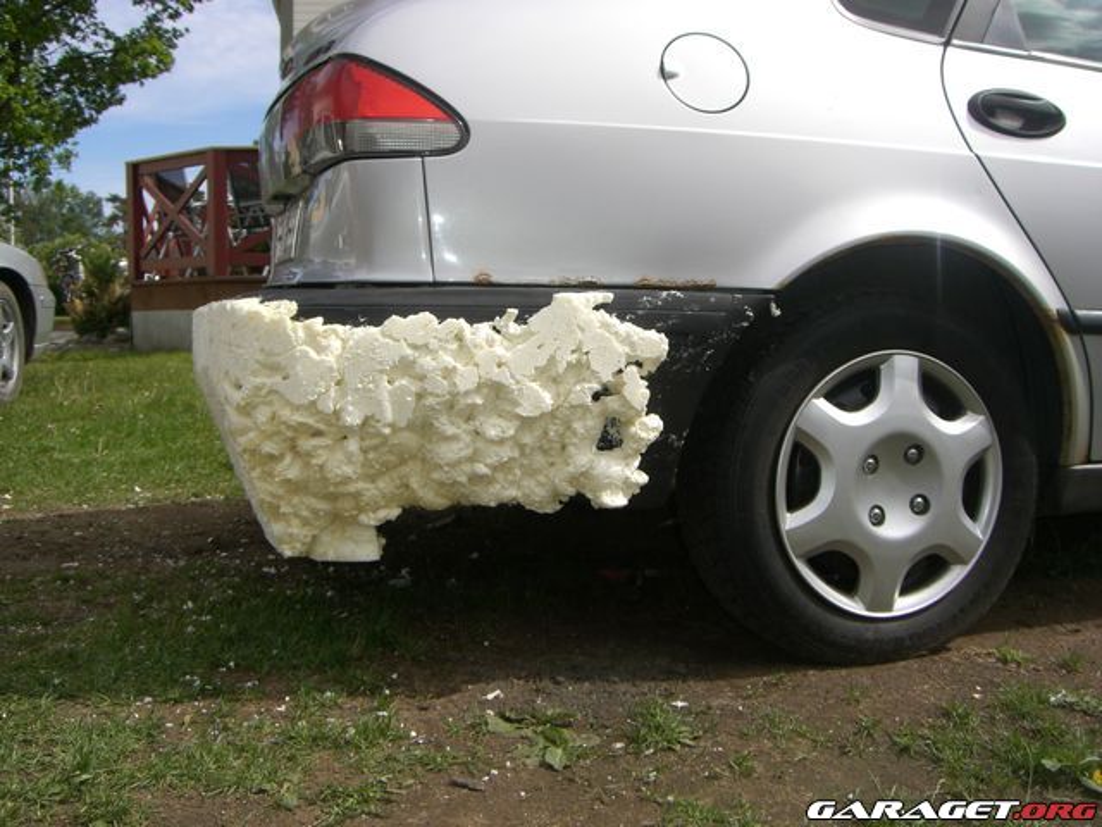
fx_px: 1210
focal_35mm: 38
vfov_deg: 37.7
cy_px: 414
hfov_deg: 49.0
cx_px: 551
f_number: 4.3
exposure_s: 1/640
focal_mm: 6.2
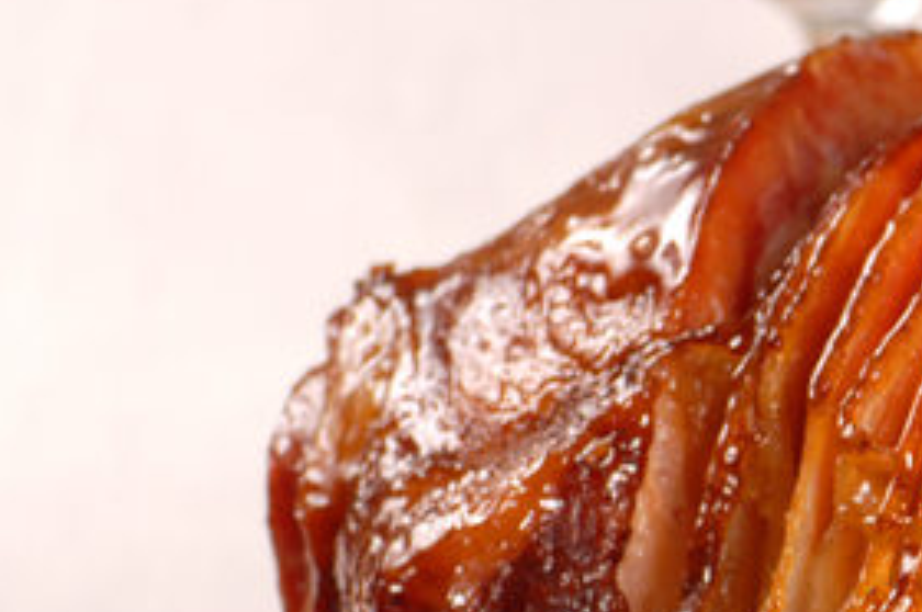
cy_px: 780
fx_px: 12330
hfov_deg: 4.3
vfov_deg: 2.8
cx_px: 1530
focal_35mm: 482
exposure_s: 1/160
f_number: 7.1
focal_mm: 90
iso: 100
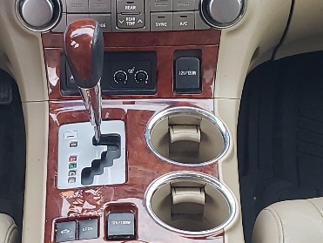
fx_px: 1046
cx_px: 98
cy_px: 179
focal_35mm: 112
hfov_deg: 17.5
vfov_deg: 13.2
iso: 63
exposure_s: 1/120
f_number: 1.5
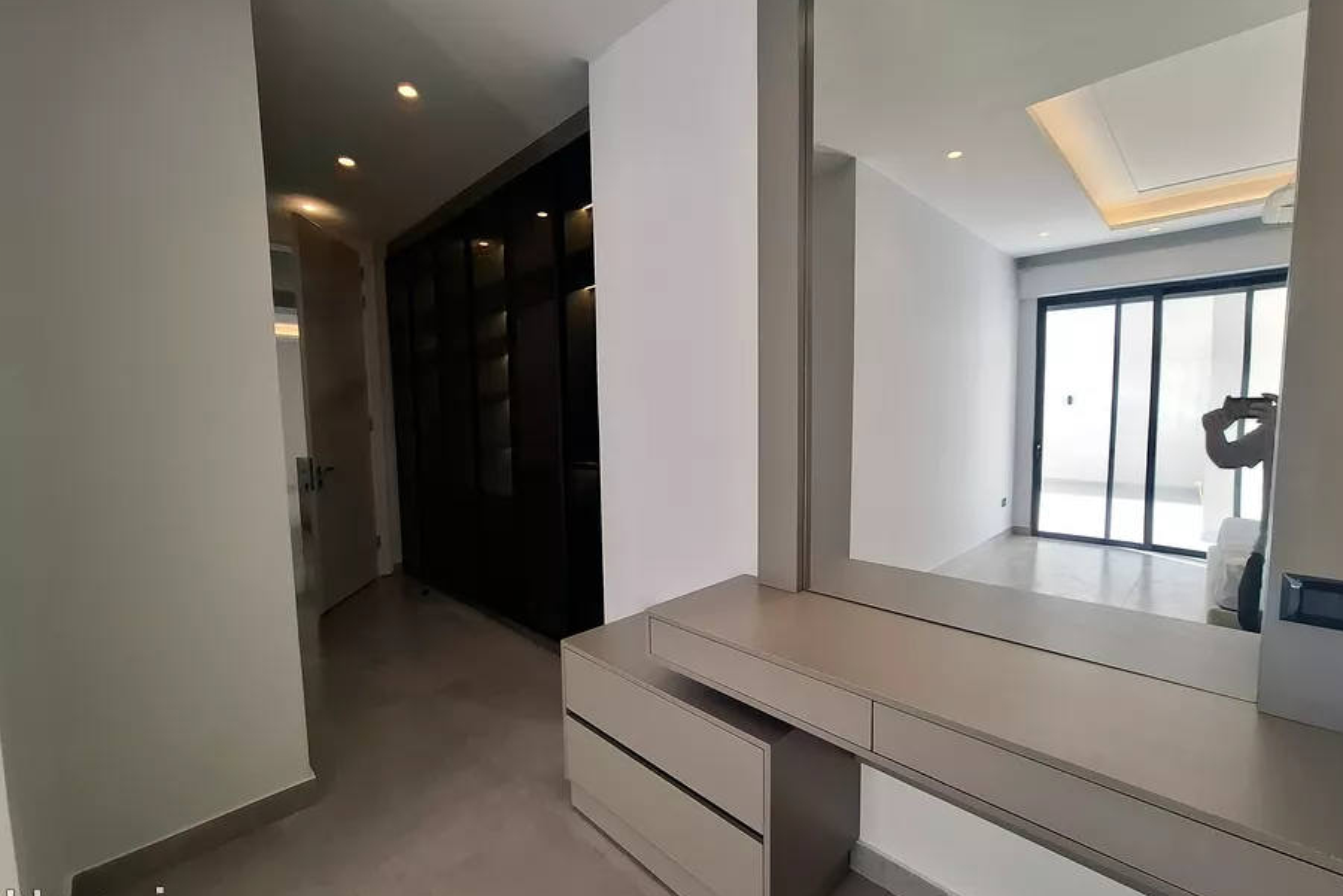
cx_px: 672
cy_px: 456
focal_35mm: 14
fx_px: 522
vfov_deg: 81.2
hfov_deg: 104.2
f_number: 2.2
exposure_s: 1/170
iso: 40
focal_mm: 1.74
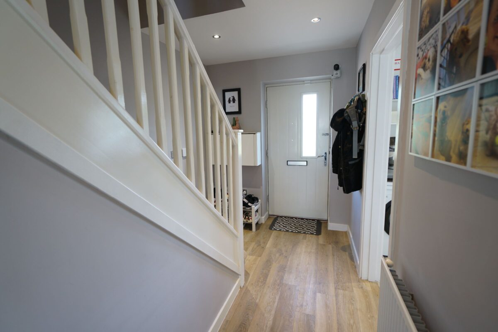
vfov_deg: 73.8
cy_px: 166
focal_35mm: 16
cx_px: 249
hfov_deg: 96.7
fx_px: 221
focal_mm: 16
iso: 400
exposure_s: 1/25
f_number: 4
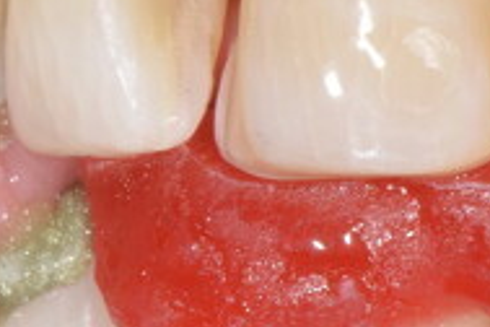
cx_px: 572
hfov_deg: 4.1
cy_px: 275
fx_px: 6805
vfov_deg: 2.7
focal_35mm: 500
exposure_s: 1/60
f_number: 40
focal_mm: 105
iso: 200
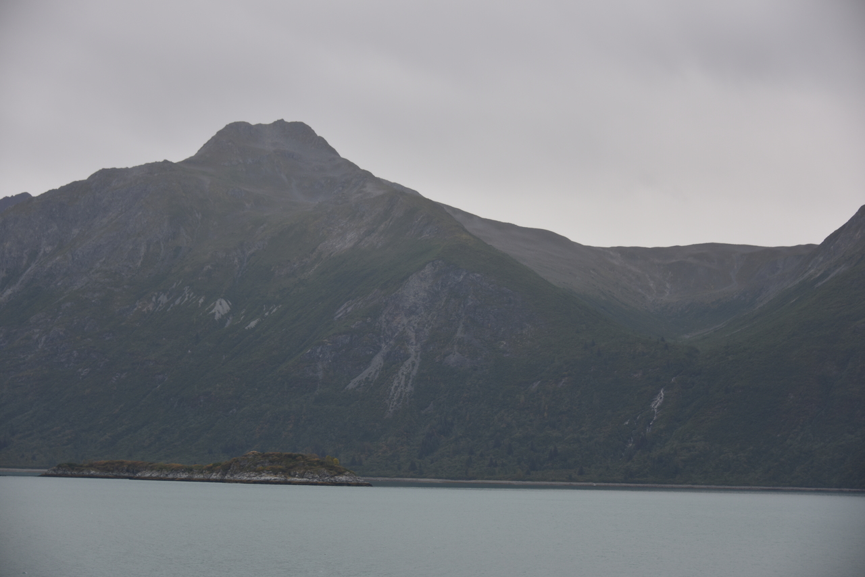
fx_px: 1971
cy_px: 288
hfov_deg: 24.8
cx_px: 432
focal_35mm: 82
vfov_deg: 16.7
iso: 140
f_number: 5
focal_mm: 82
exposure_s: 1/200
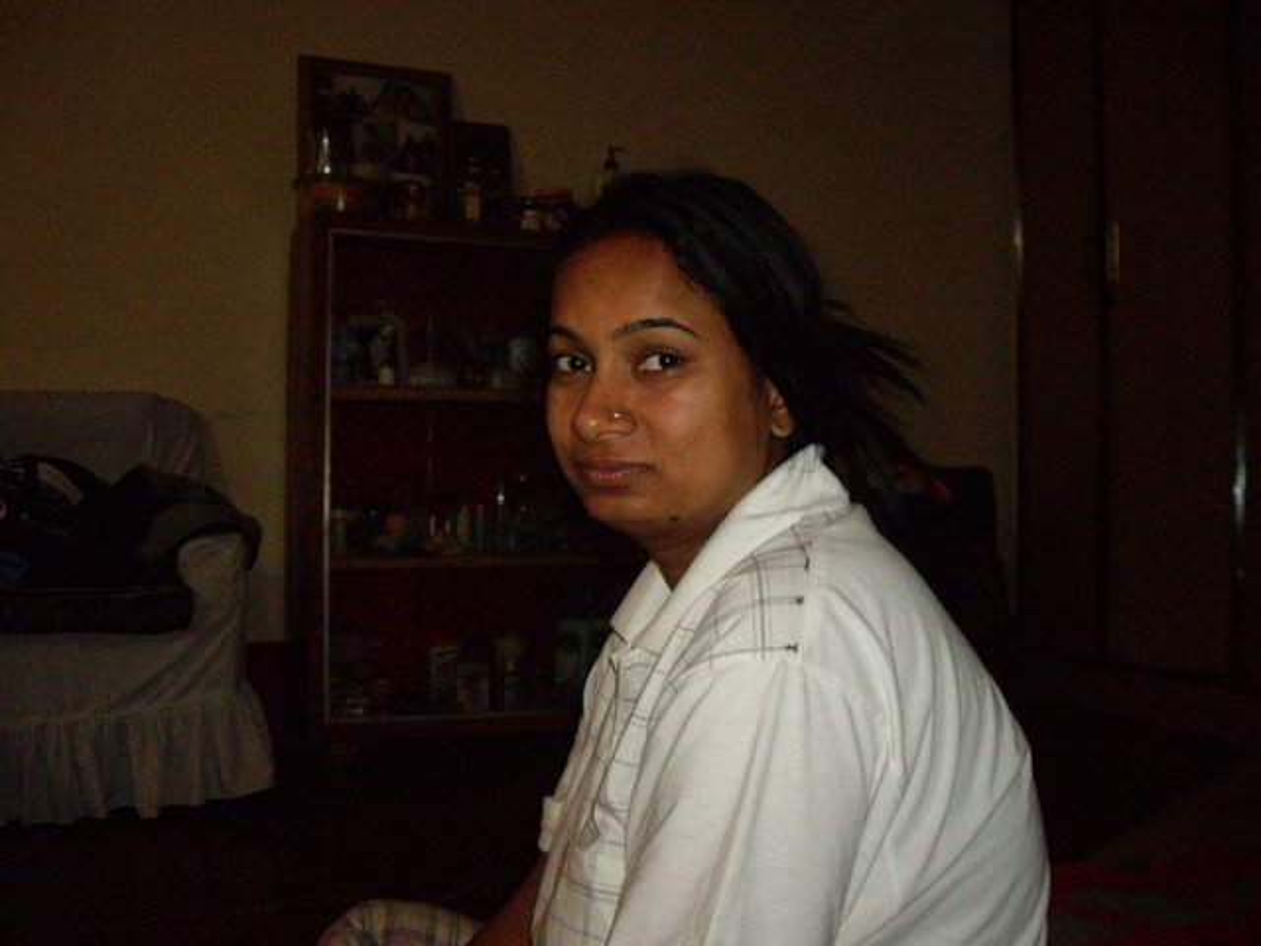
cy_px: 473
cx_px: 630
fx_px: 1384
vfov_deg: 37.7
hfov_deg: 49.0
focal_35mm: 38
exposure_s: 1/40
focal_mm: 6.2
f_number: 2.7
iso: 400
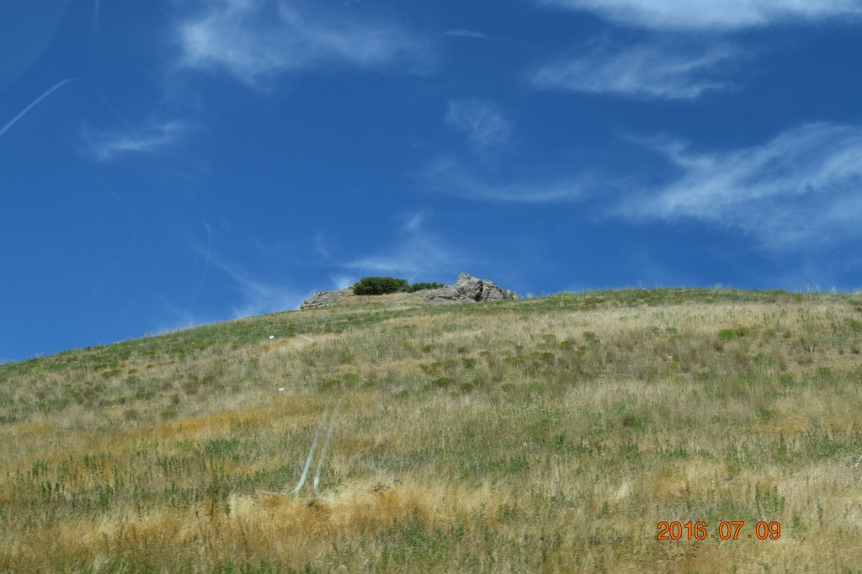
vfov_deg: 29.8
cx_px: 431
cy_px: 287
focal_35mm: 45
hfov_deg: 43.6
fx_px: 1077
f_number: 10
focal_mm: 30
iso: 200
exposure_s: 1/400
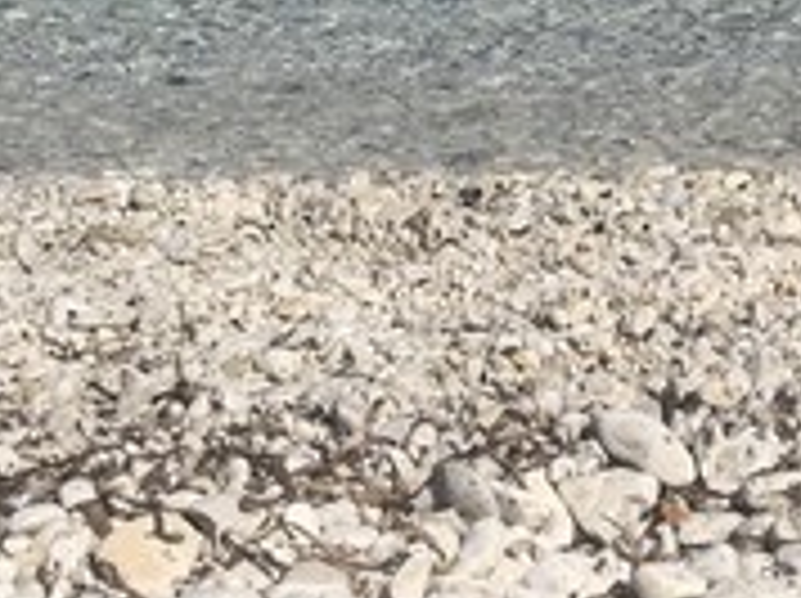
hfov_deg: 15.4
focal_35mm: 126
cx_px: 783
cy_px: 117
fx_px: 2912
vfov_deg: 11.7
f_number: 1.8
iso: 25
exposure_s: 1/6410
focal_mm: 3.99
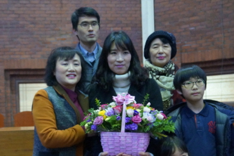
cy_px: 117
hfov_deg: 37.4
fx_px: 344
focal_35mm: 53
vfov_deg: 25.2
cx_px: 97
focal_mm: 19
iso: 3200
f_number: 3.5
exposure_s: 1/80
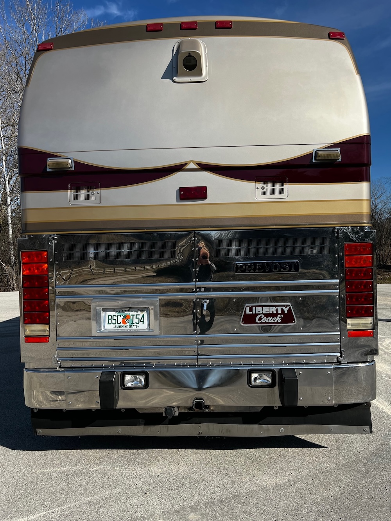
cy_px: 260
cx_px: 196
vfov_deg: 67.3
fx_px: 392
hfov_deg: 53.1
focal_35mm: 26
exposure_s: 1/5587
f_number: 1.5
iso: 50
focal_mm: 5.7
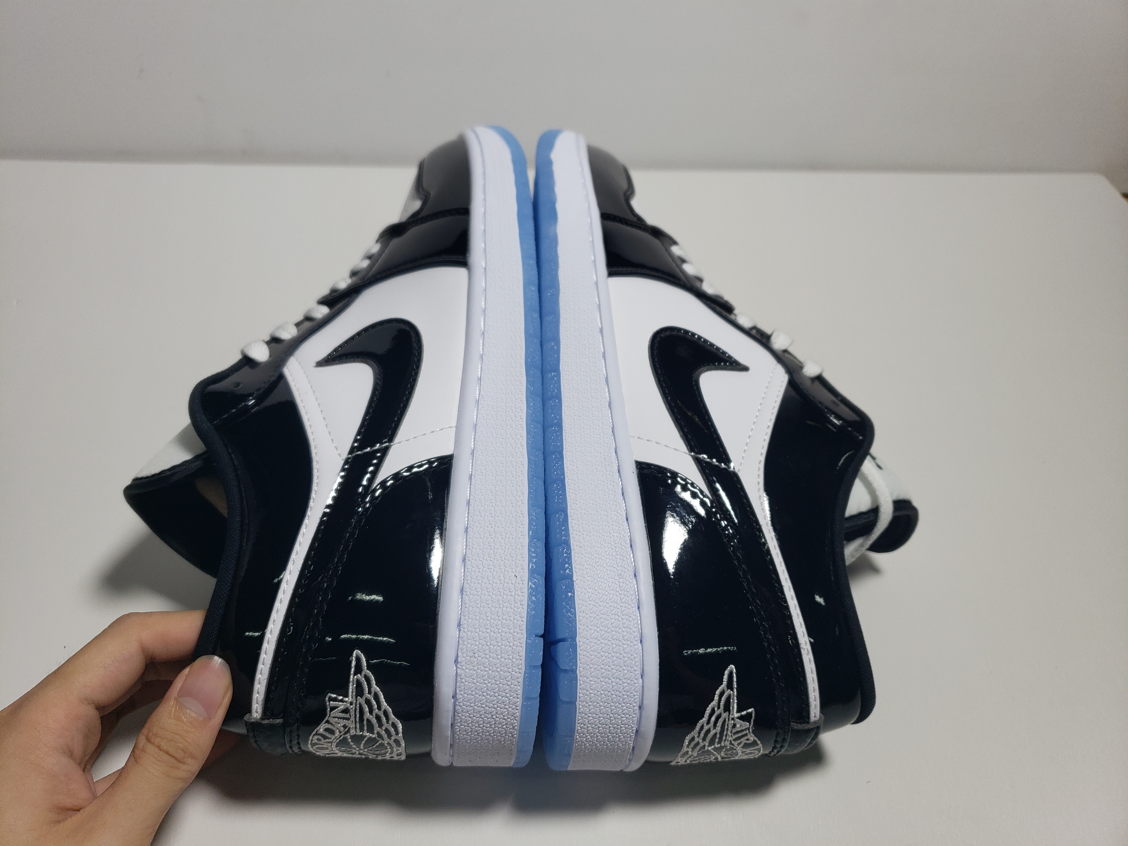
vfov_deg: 53.1
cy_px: 423
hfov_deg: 67.3
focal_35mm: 26
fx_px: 847
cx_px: 564
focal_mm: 4.3
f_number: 1.5
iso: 50
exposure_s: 1/706
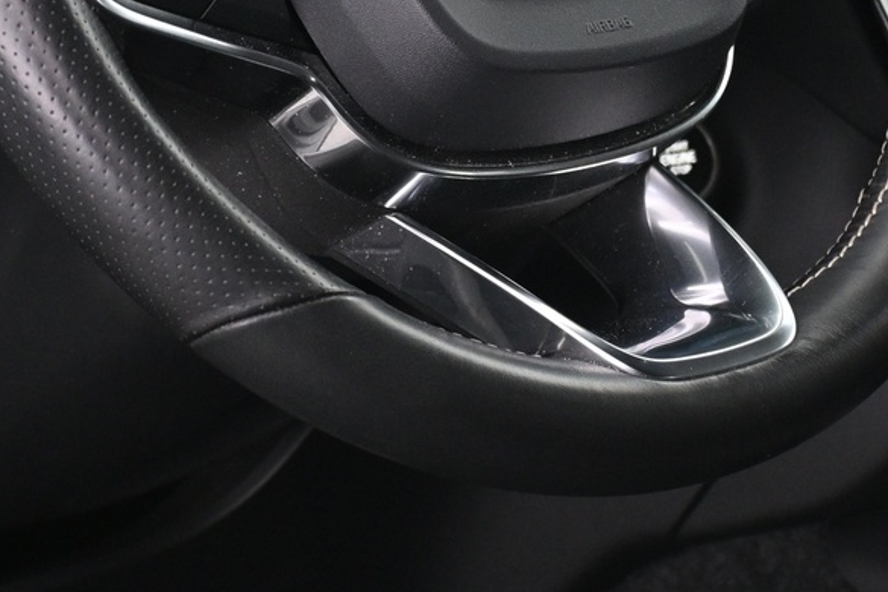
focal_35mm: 120
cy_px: -149
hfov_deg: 17.0
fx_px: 2969
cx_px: 445
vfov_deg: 11.1
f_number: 4.8
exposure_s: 1/10
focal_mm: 29
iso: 1600
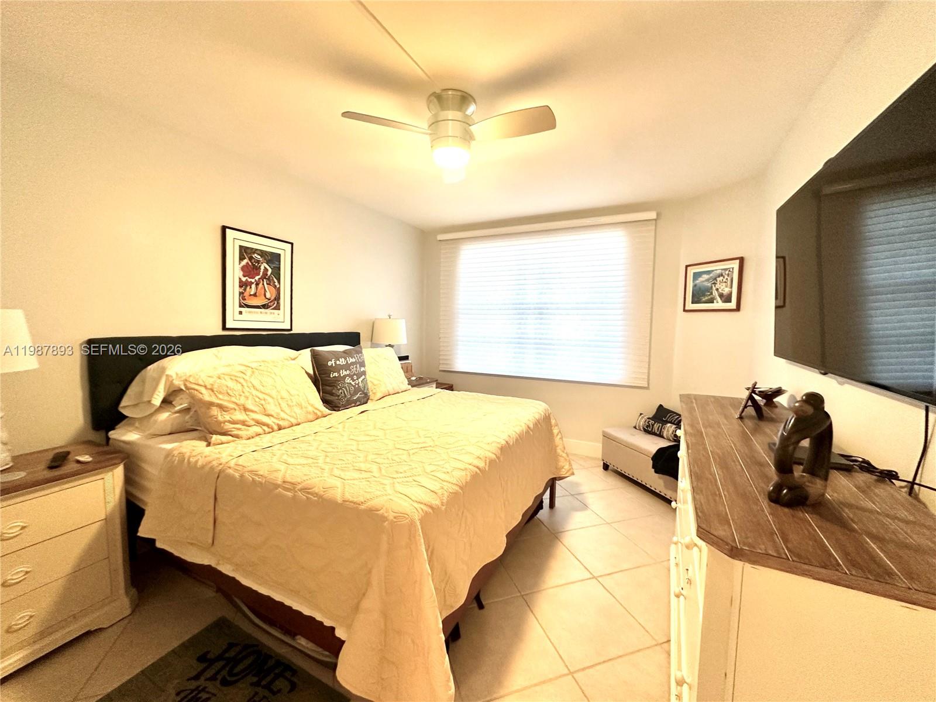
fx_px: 379
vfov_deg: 85.7
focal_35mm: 14
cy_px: 351
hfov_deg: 102.1
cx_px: 468
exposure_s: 1/60
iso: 200
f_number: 2.2
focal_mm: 2.22
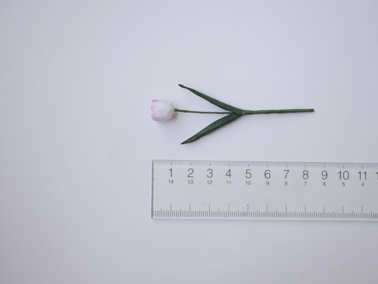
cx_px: 192
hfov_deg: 45.8
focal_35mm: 41
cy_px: 145
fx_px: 448
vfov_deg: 35.1
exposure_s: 1/160
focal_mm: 20
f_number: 2.2
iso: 200
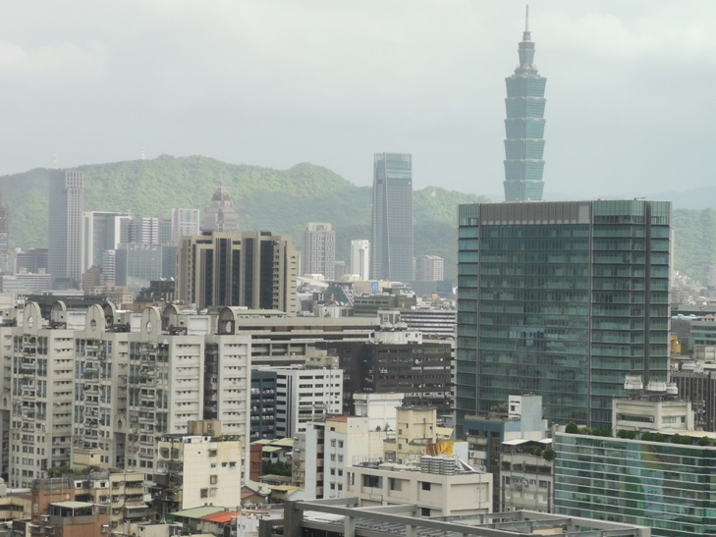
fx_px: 2338
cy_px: 265
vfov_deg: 13.1
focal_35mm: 113
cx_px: 368
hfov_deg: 17.4
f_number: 2.4
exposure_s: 1/213
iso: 50
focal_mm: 7.48
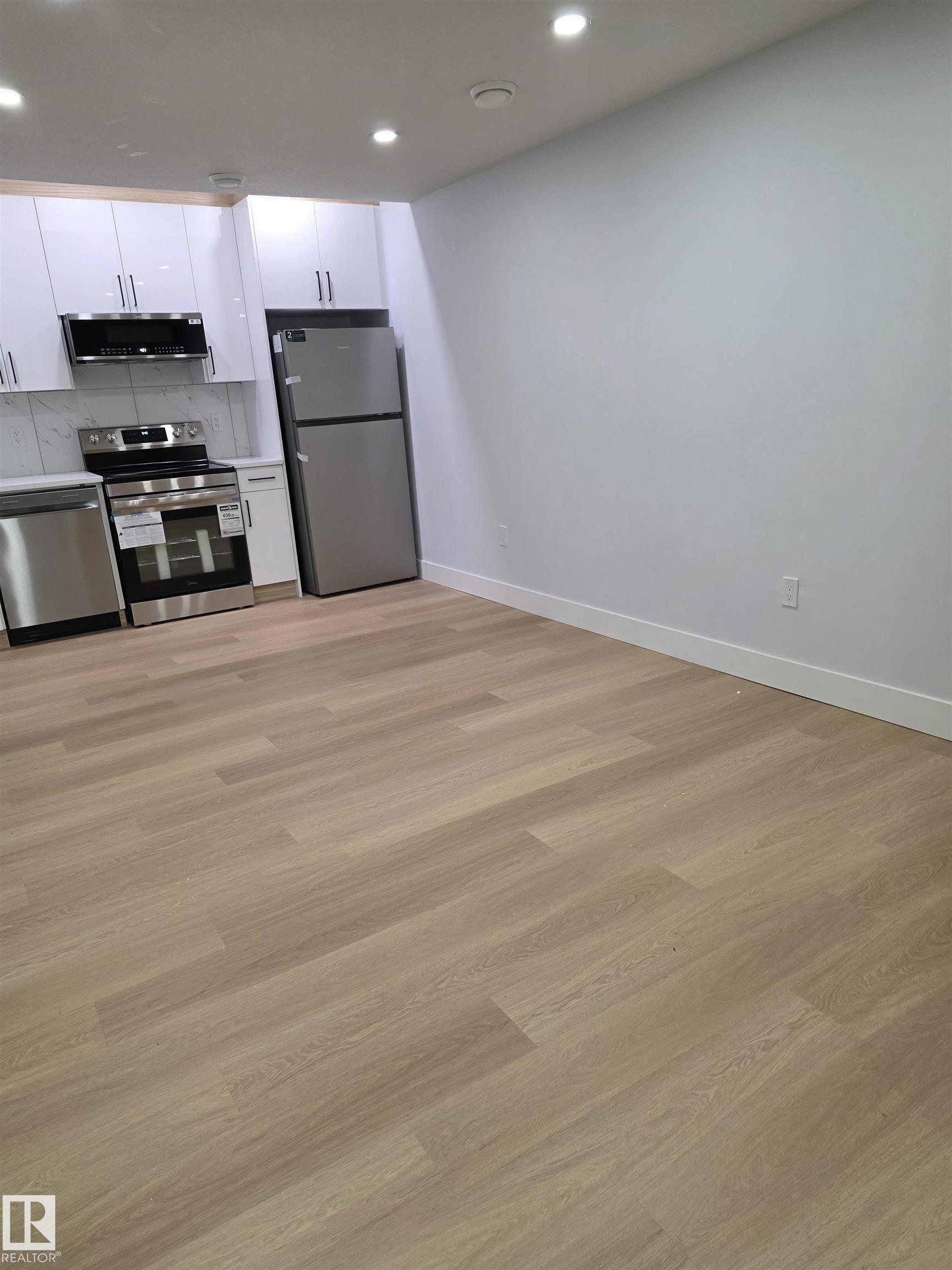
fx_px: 843
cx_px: 476
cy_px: 635
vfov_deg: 73.9
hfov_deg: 58.9
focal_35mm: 23
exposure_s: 1/120
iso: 125
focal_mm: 6.25
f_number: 1.7
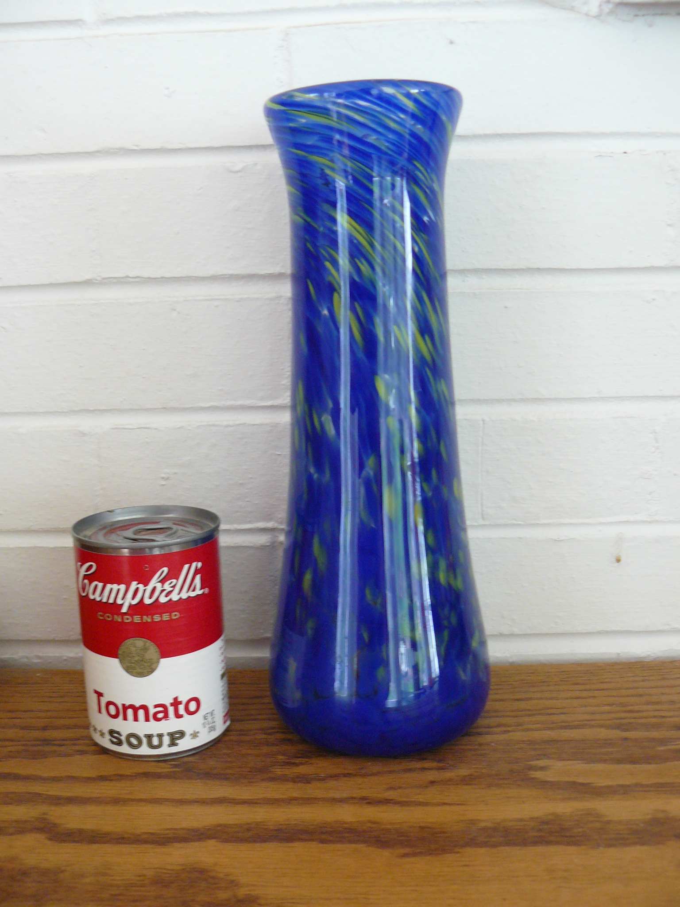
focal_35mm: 36
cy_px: 454
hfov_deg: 39.7
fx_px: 943
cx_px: 340
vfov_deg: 51.4
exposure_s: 1/13
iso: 200
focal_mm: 6
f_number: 2.8
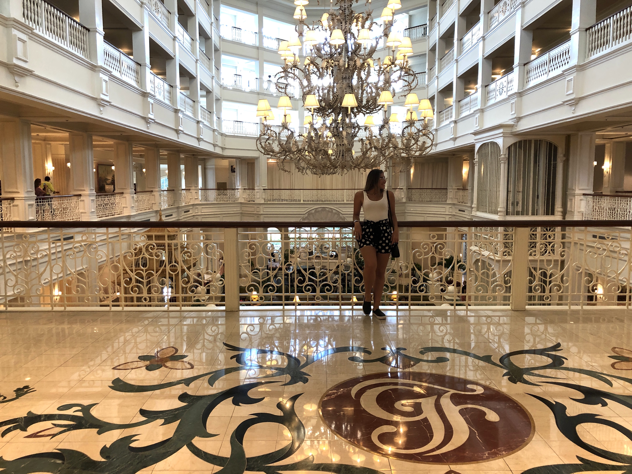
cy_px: 237
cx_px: 316
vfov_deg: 49.7
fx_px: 511
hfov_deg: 63.4
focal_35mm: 28
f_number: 1.8
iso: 40
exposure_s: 1/15
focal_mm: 3.99
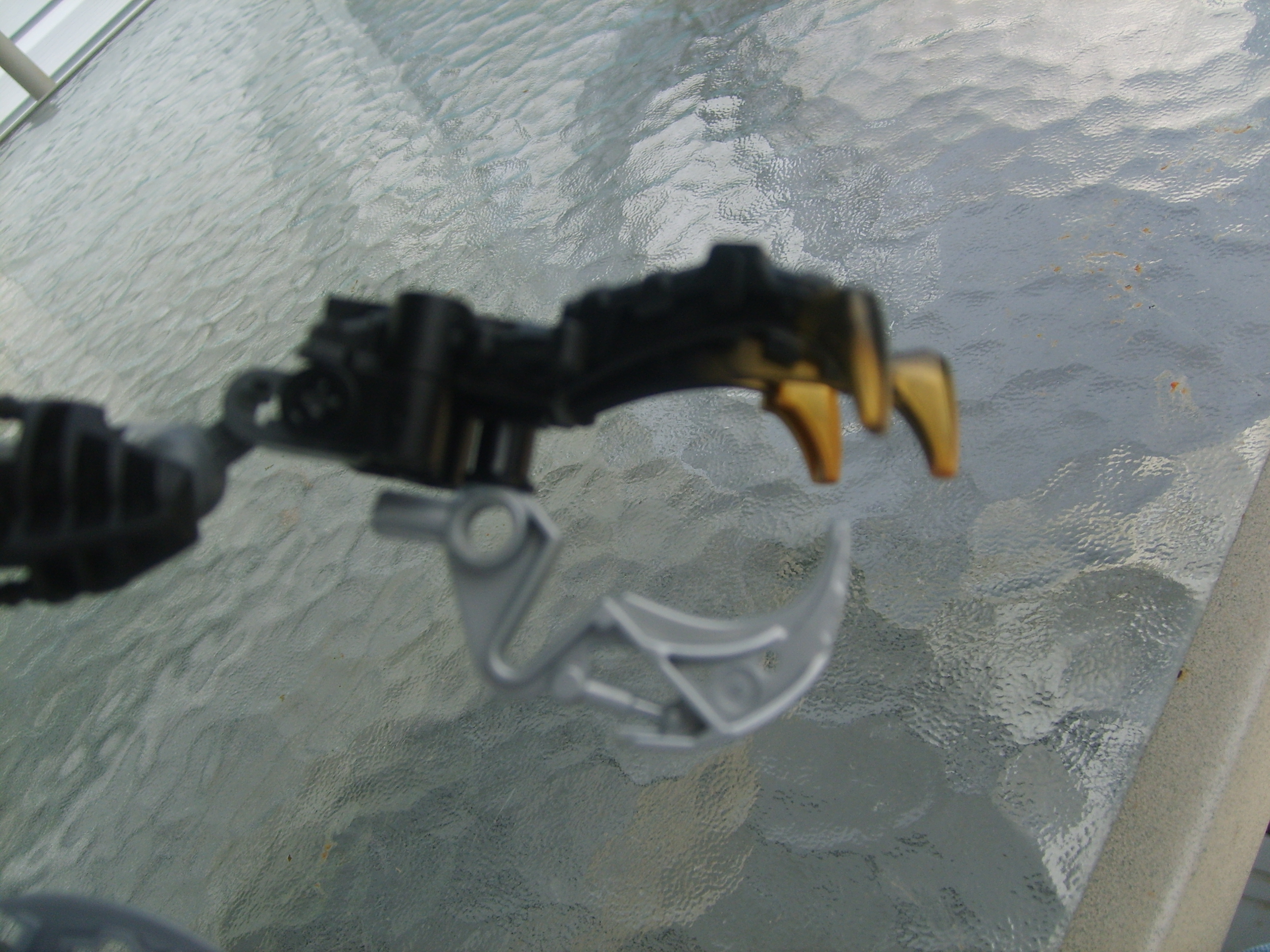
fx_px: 1284
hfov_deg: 52.6
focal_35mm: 35
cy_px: 476
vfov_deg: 40.7
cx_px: 635
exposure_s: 1/500
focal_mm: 5.8
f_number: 2.8
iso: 50
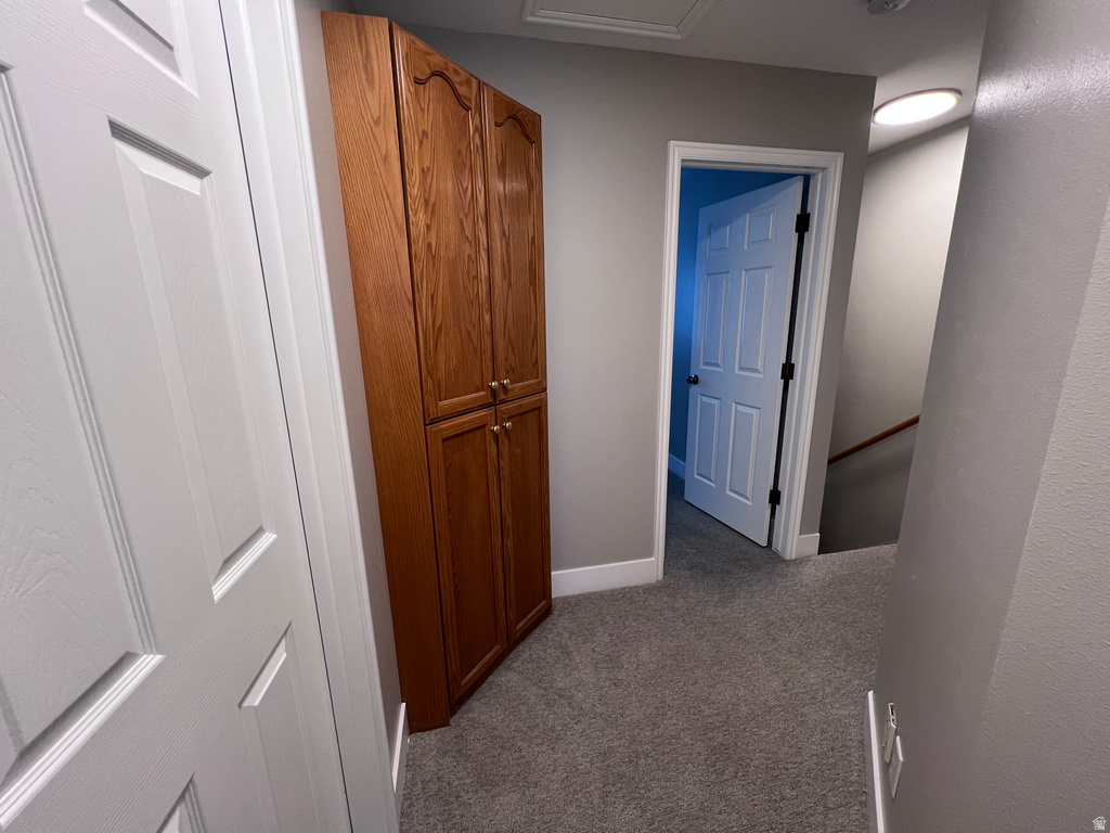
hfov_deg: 106.2
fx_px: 417
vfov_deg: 89.9
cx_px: 555
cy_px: 416
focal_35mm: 13
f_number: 1.8
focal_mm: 1.57
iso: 160
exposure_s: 1/60
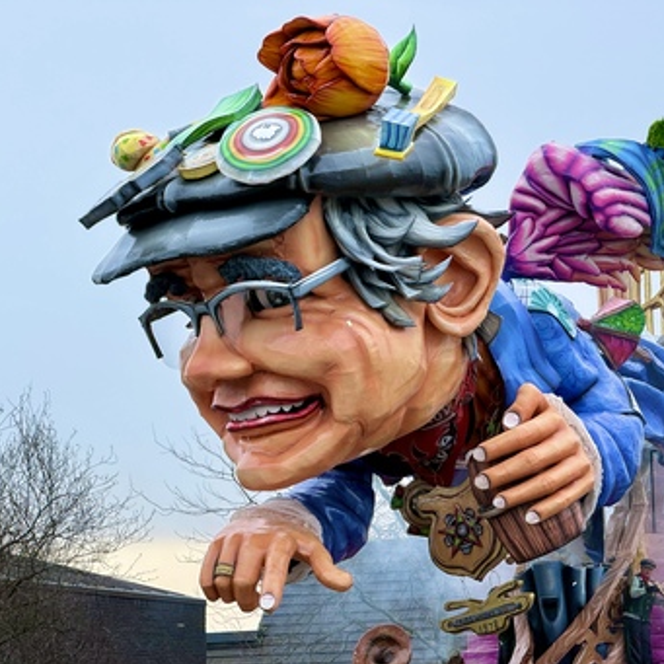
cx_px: 430
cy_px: 332
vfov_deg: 12.2
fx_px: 3103
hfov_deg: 12.2
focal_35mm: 143
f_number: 2.8
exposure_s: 1/456
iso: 64
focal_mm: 15.66
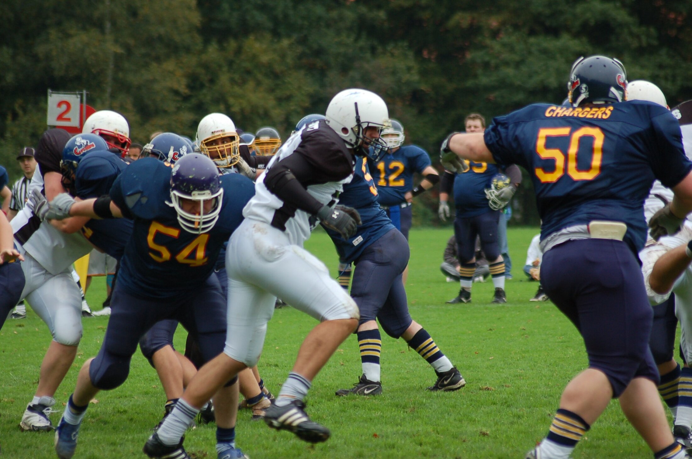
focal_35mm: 255
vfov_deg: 5.4
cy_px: 230
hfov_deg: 8.1
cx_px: 346
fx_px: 4892
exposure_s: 1/500
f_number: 4.8
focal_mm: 170
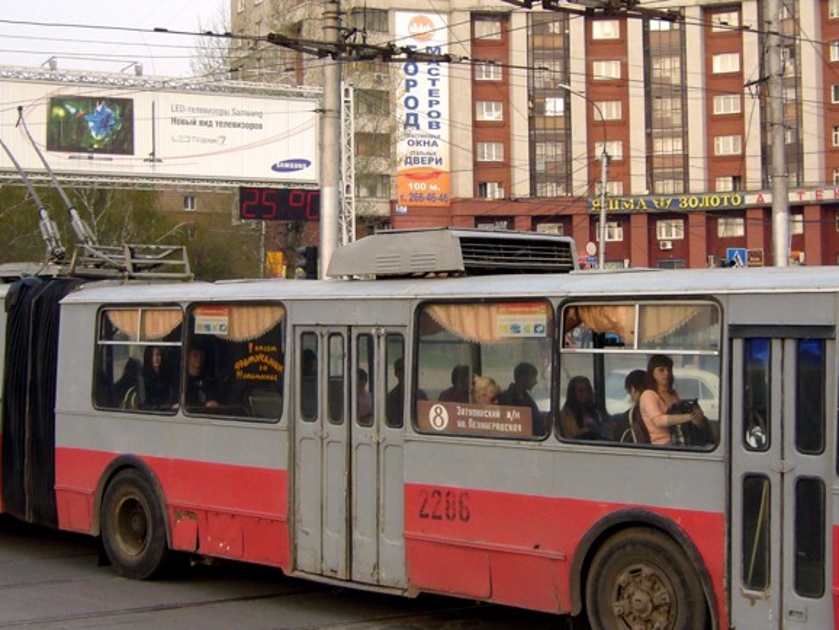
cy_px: 293
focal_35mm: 62
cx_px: 431
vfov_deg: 23.7
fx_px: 1503
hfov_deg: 31.2
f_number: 2.8
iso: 80
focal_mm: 5.8
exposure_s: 1/400
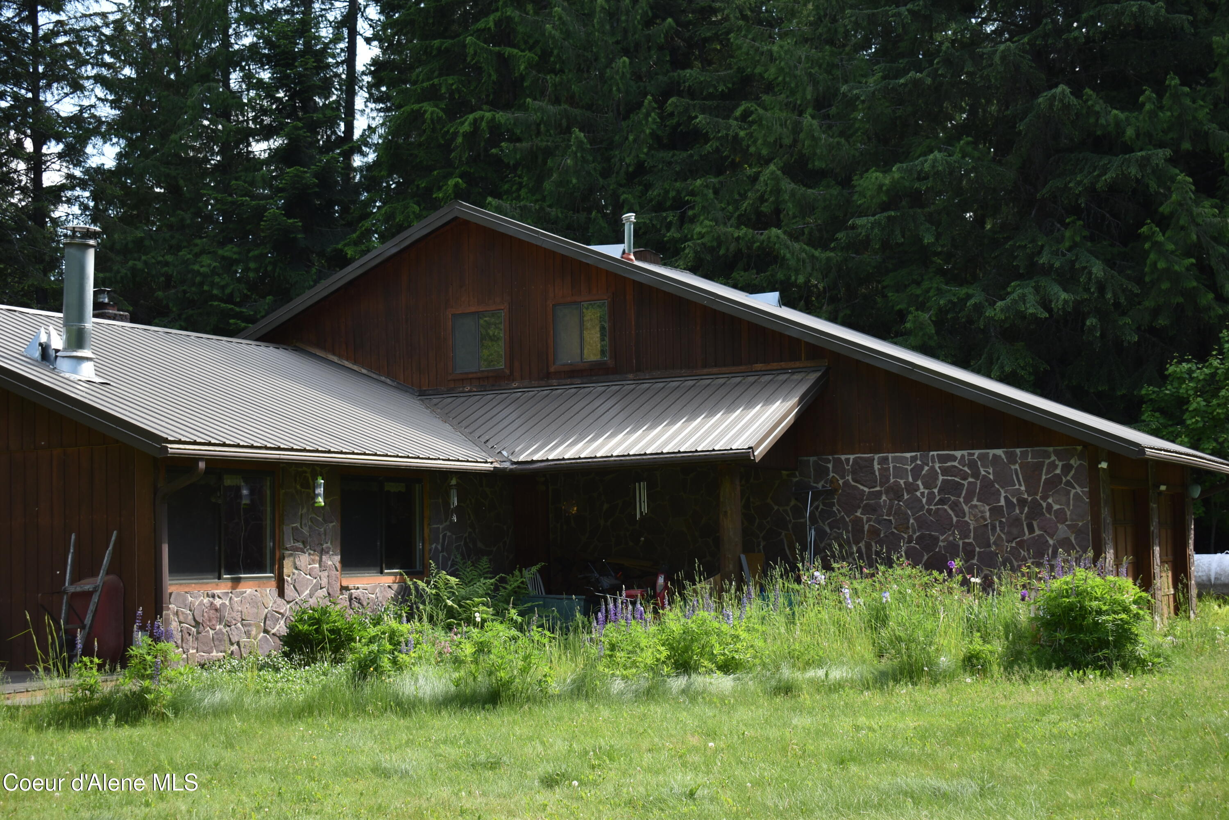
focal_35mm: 51
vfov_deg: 26.5
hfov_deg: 38.9
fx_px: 1741
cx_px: 614
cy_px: 410
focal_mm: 34
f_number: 4.5
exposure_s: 1/160
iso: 100
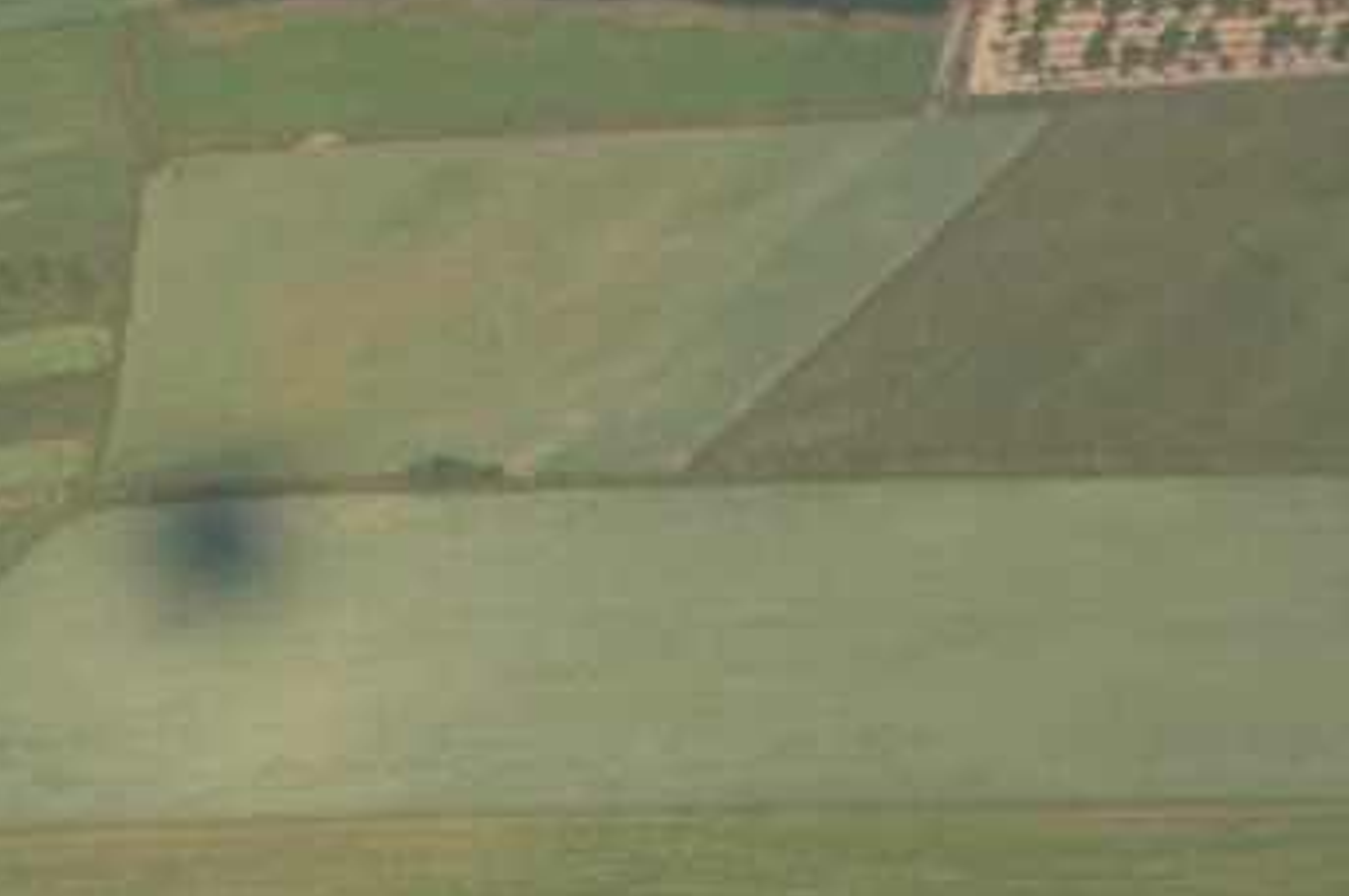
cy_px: 660
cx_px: 472
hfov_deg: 4.1
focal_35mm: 505
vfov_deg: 2.7
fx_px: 18905
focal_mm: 66.7
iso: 50
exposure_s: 1/640
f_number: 4.6
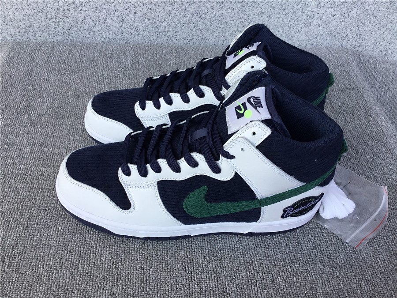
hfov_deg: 58.4
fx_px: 356
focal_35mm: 31
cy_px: 149
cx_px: 198
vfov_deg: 45.4
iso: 25
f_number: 2.4
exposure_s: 1/326
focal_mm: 3.3
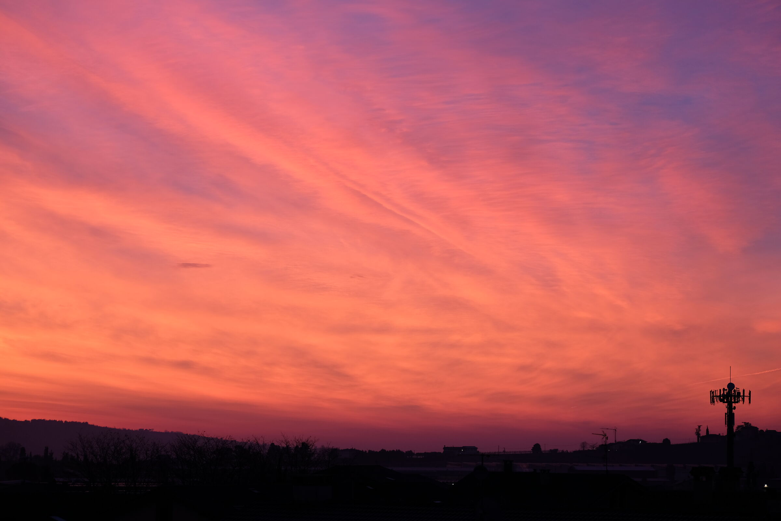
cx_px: 390
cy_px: 260
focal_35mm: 83
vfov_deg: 16.5
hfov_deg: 24.5
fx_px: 1800
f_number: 3.5
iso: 200
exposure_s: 1/60
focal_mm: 55
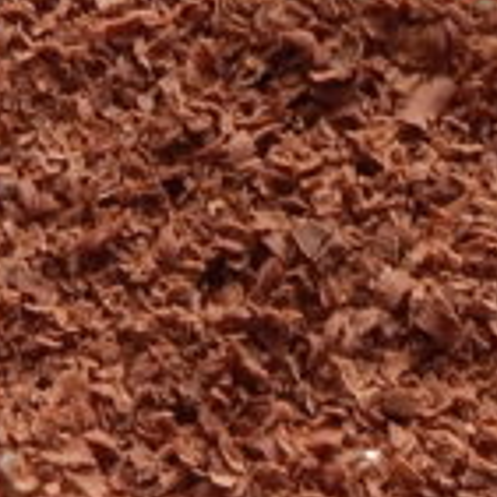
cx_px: 455
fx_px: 2290
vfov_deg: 12.2
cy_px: 4
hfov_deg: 12.3
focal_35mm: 141
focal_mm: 4
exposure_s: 1/40
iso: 125
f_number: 3
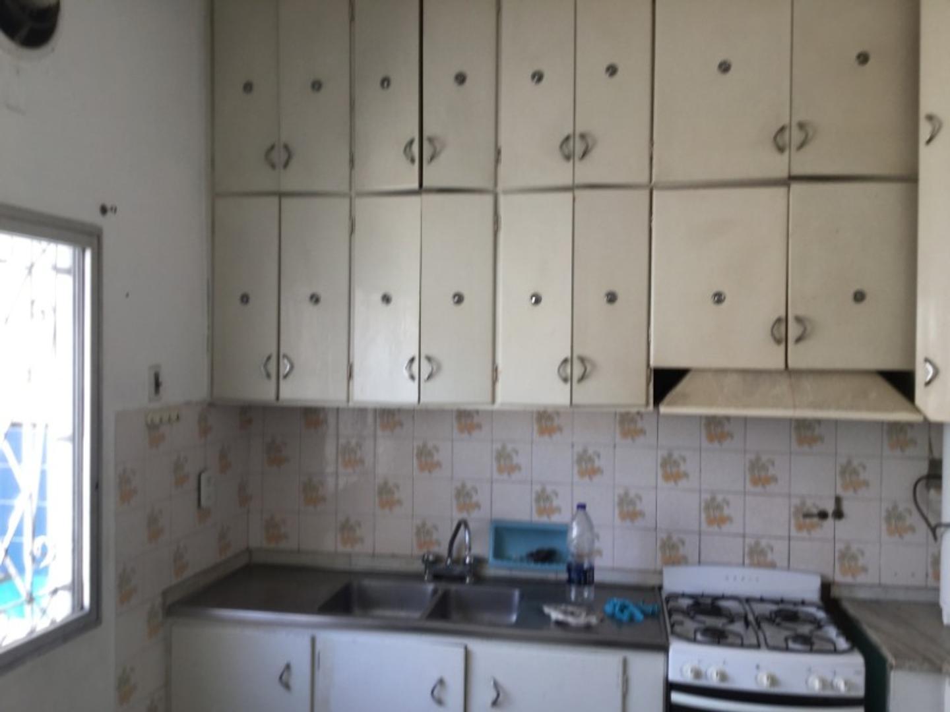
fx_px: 851
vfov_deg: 45.4
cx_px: 475
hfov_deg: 58.4
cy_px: 356
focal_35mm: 31
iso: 32
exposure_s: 1/50
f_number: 2.4
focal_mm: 3.3
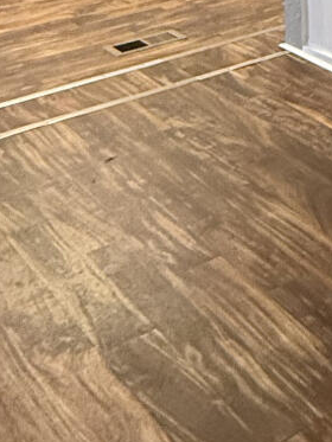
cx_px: 383
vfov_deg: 23.4
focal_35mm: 75
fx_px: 959
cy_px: -110
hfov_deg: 18.7
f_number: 2.2
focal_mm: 2.22
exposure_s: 1/60
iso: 500
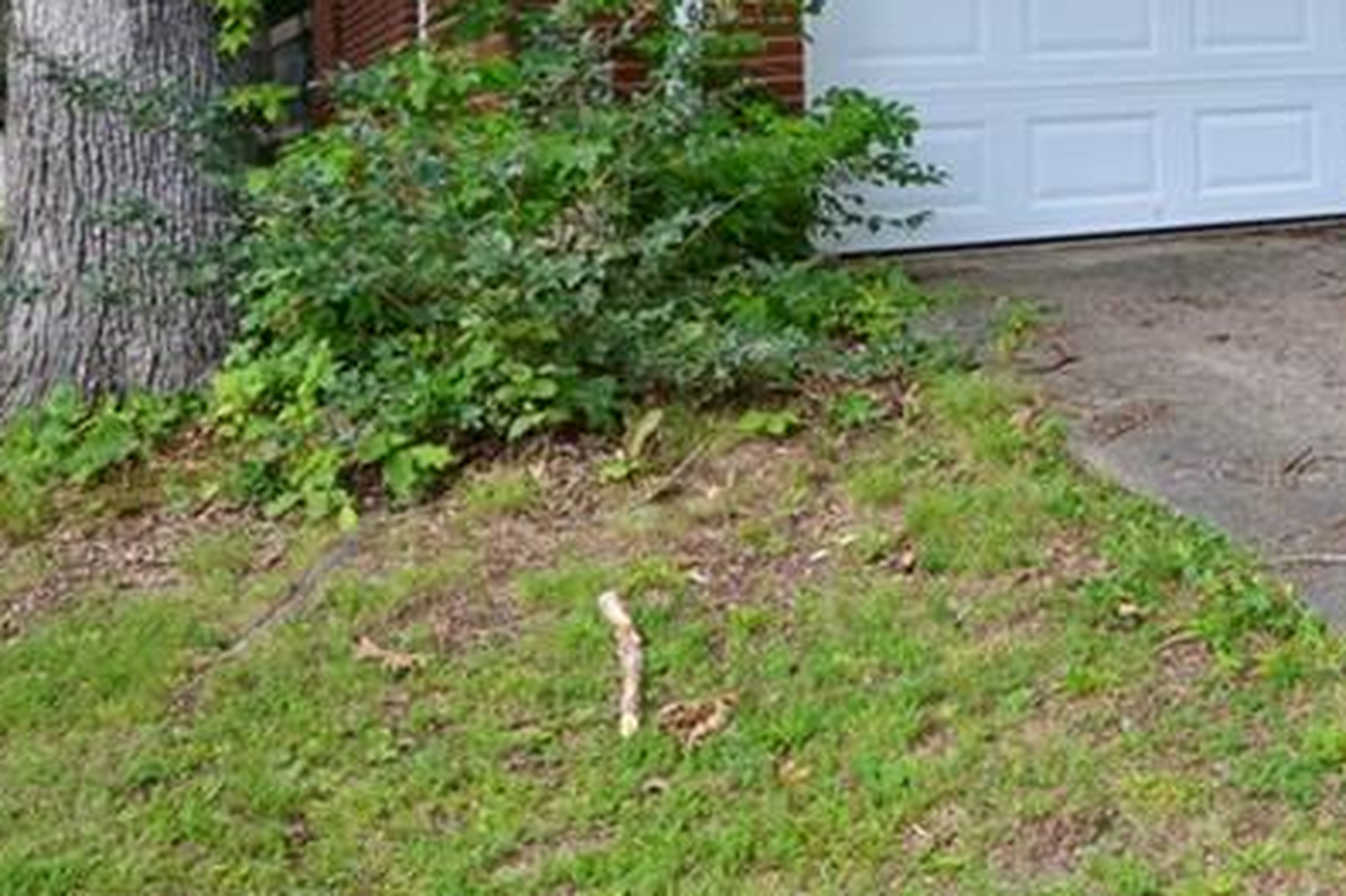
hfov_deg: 29.5
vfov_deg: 21.6
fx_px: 2179
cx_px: 1612
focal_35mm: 58
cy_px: -177
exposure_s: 1/125
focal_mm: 15
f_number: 5.6
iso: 200
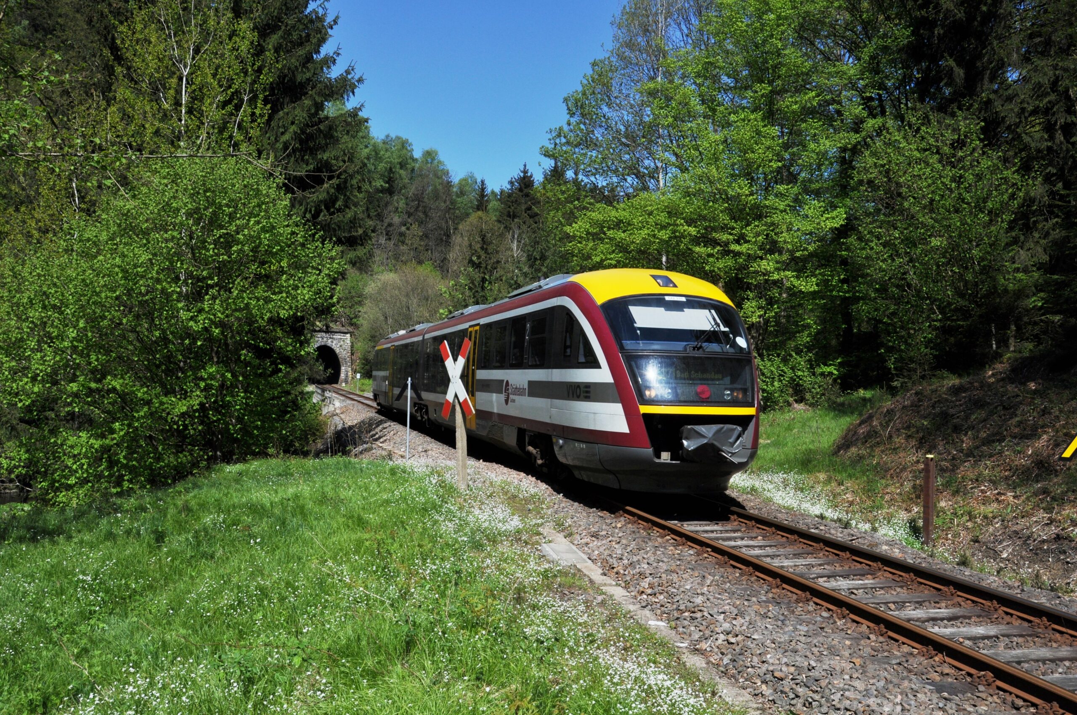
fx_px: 986
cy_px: 358
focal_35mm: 33
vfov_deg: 39.9
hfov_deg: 57.3
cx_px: 538
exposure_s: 1/640
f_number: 13
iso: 200
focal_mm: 22
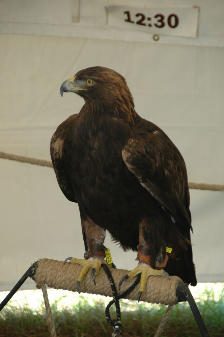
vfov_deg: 6.9
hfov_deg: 4.6
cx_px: 112
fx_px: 2807
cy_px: 168
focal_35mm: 300
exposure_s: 1/60
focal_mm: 200
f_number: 5.6
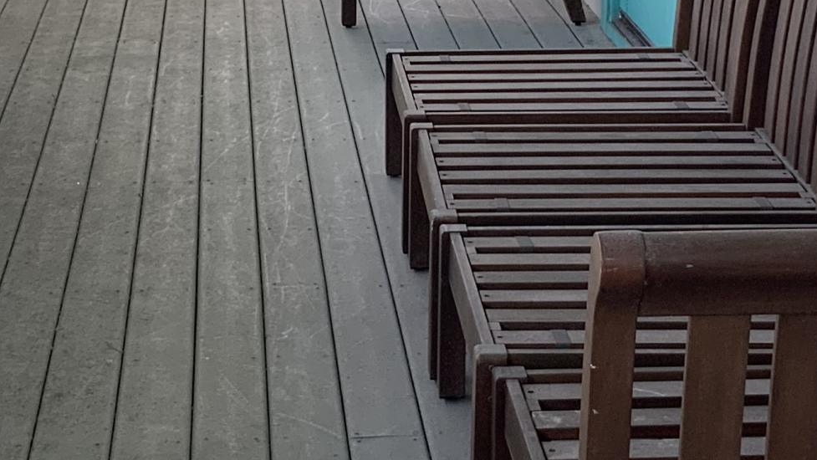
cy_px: -43
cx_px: 424
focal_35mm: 97
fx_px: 2102
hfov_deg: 22.0
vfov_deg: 12.3
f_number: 1.8
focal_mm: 3
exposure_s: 1/120
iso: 16
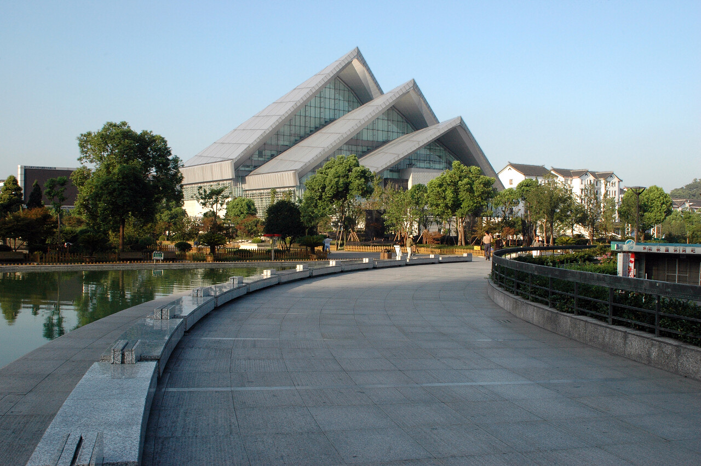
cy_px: 233
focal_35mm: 36
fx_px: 700
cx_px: 350
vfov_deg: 36.8
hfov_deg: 53.2
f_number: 14
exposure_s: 1/100
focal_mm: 24
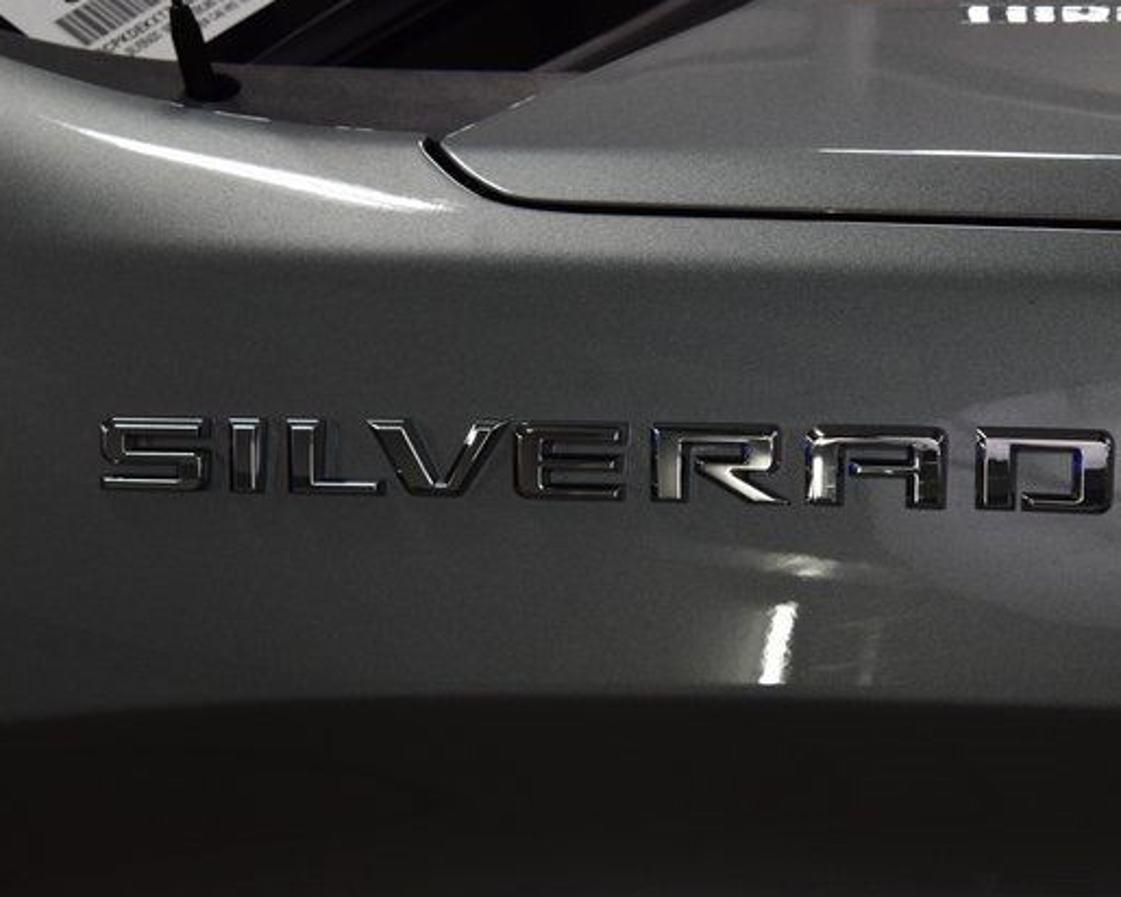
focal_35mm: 70
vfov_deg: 21.9
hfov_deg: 27.1
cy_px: 441
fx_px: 2322
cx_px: 638
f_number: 8
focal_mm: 40
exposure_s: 1/60
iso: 640
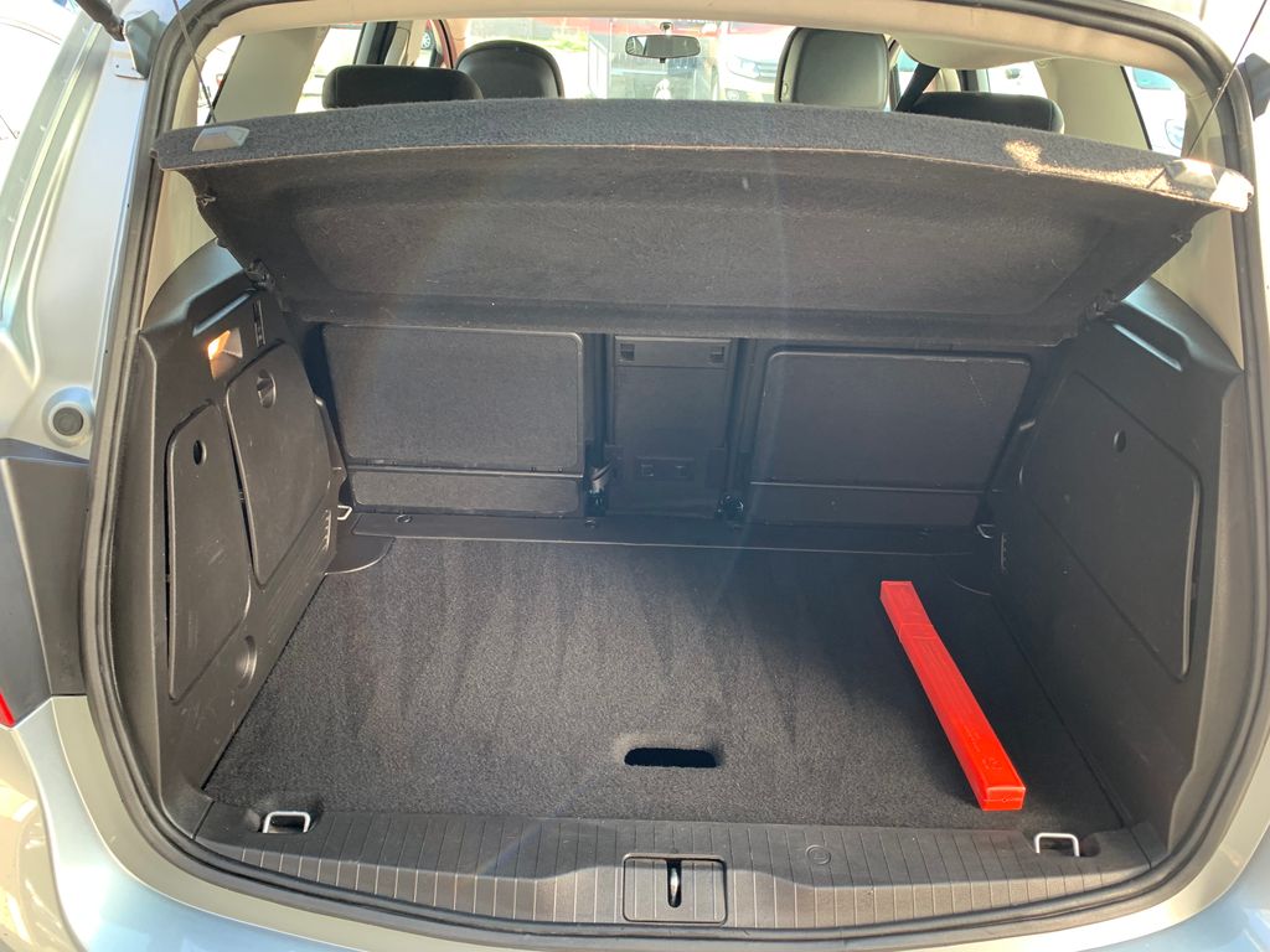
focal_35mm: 26
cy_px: 476
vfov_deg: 53.1
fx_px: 954
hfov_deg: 67.3
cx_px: 635
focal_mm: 4.25
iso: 100
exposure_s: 1/81
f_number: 1.8
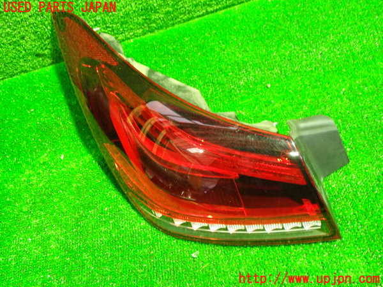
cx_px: 192
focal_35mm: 32
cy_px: 144
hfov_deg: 56.8
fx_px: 354
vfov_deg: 44.2
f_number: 2.4
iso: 800
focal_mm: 5.79
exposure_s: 1/25
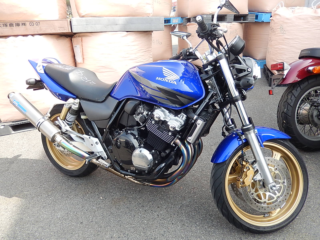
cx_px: 160
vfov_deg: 54.9
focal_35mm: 25
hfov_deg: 69.4
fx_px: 231
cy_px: 120
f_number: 3.4
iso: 125
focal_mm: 4.5
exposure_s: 1/250
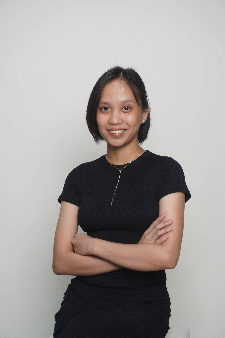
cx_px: 112
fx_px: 703
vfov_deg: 27.0
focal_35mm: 75
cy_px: 169
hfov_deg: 18.2
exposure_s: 1/15
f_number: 5.6
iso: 640
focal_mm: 50
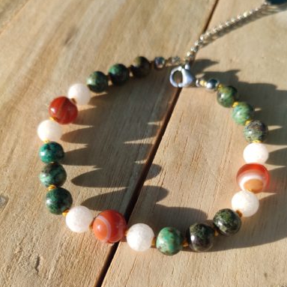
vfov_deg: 50.8
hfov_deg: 51.1
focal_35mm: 32
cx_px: 148
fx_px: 300
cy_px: 173
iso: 112
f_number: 1.75
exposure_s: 1/460
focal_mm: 4.77
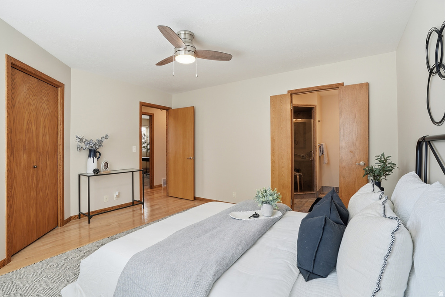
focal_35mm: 16
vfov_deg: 73.7
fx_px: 198
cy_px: 148
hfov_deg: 96.8
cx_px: 222
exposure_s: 1/320
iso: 250
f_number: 9
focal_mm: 16
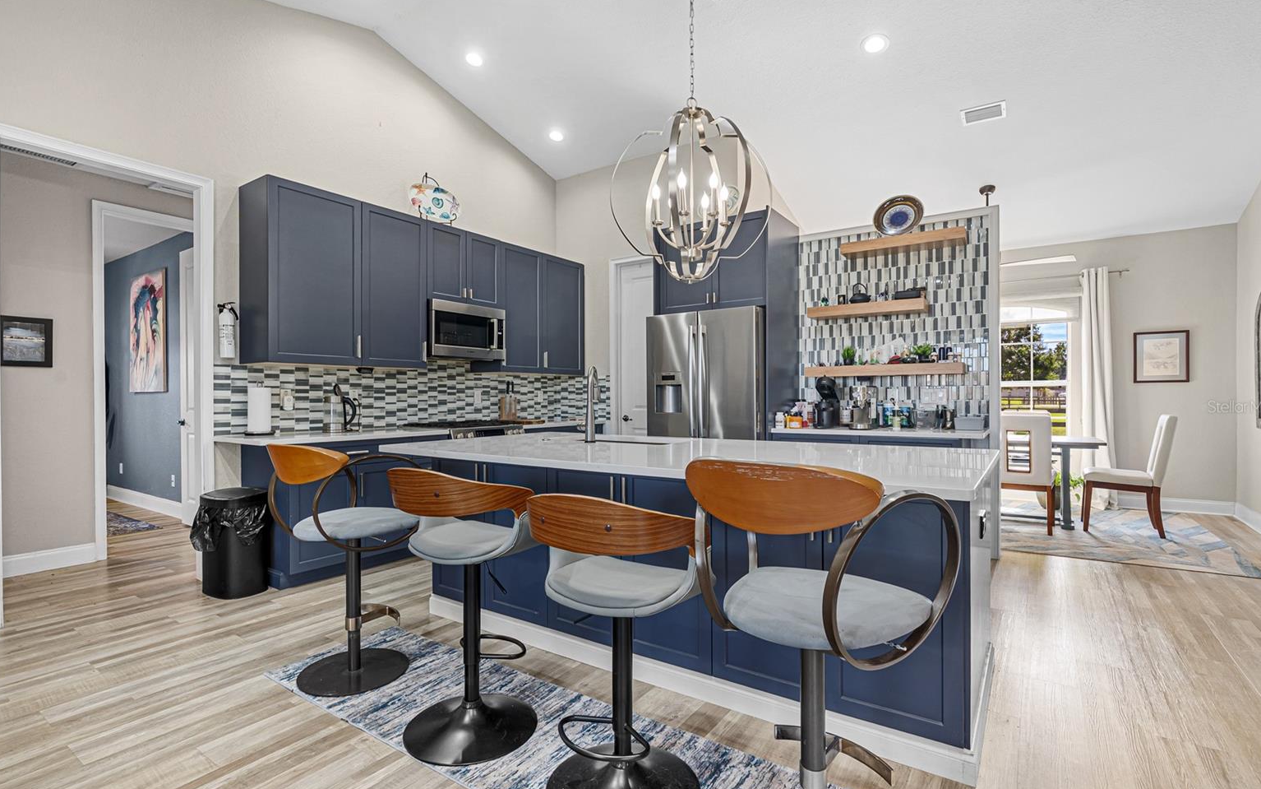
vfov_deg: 68.0
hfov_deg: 94.4
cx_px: 623
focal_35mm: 17
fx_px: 584
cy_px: 406
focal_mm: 16
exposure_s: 3.2
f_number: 8
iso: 400
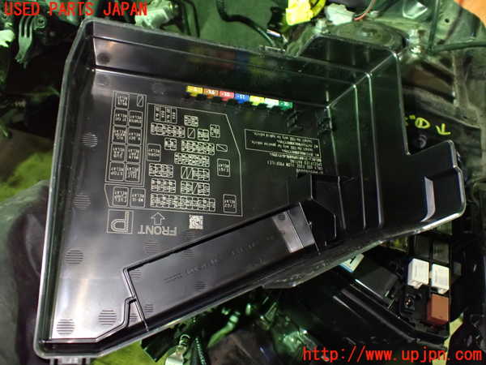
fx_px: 421
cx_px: 243
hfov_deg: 60.0
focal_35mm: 30
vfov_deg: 46.8
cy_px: 182
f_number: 2.3
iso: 1250
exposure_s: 1/30
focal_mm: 5.4
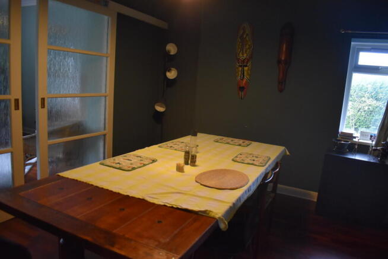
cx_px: 194
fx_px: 291
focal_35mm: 27
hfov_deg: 67.3
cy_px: 130
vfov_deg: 48.0
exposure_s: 1/125
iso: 1800
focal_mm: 18
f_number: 3.5
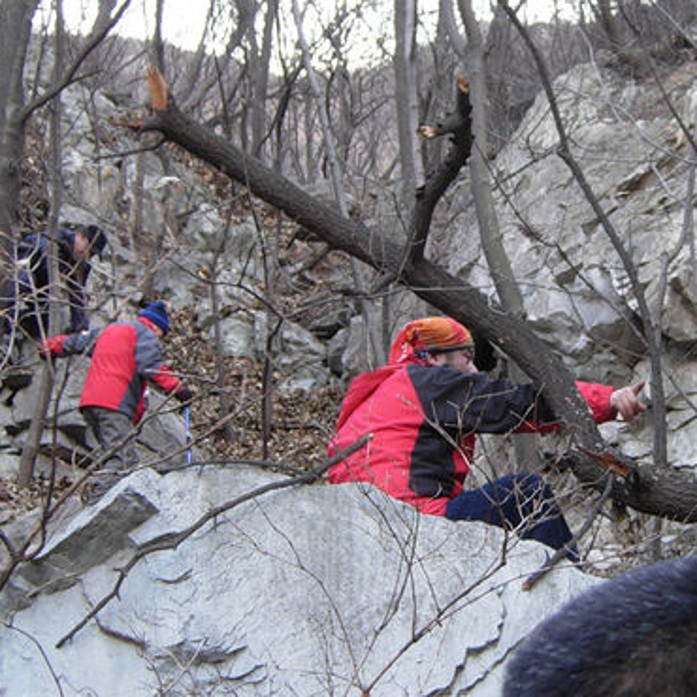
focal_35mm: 86
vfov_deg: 20.2
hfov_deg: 19.9
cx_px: 573
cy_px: 367
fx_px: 1959
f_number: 2.7
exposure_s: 1/46.5
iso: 50
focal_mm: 7.5
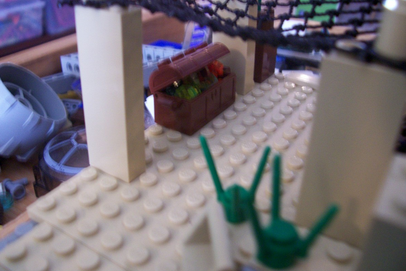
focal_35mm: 36
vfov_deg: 36.9
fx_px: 406
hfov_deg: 53.1
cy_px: 128
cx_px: 203
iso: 160
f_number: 2.7
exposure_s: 1/9.96
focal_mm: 5.6
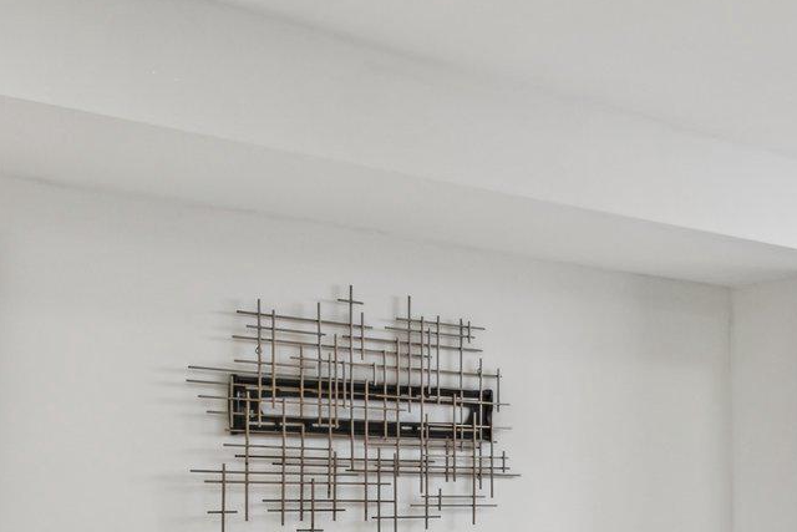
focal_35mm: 48
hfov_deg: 32.6
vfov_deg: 27.3
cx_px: 991
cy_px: 455
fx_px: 1063
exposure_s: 1/5
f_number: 8
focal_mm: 10
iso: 250
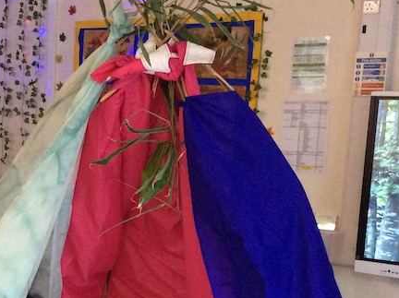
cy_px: 263
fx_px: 852
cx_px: 102
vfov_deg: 19.5
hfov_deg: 26.0
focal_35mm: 74
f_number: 2.4
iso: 250
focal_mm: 3.3
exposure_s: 1/17
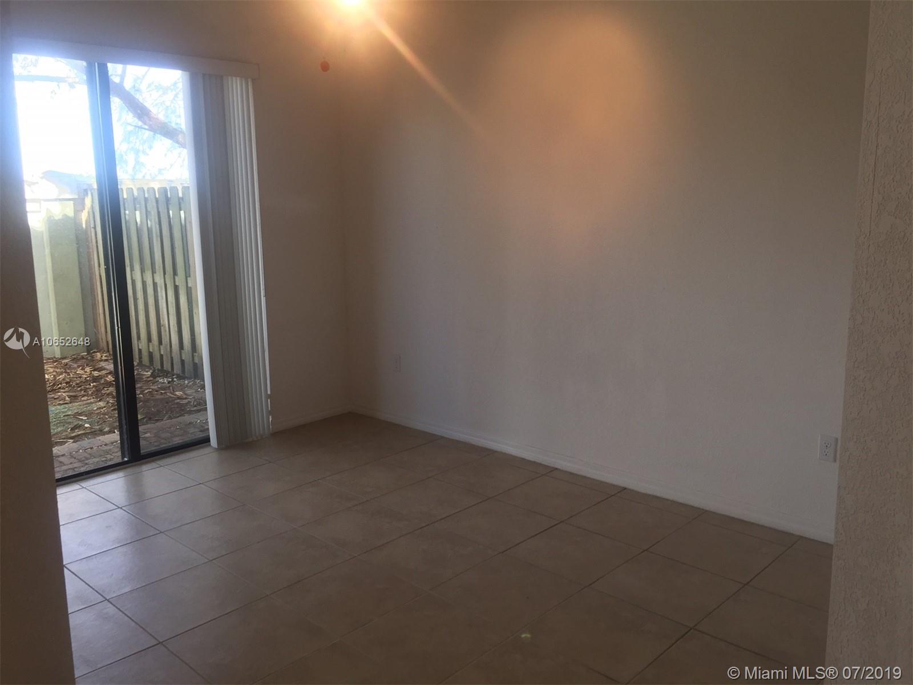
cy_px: 342
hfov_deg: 61.7
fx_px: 765
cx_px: 456
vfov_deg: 48.2
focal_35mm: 29
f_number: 2.2
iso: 32
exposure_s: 1/60
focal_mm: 4.15
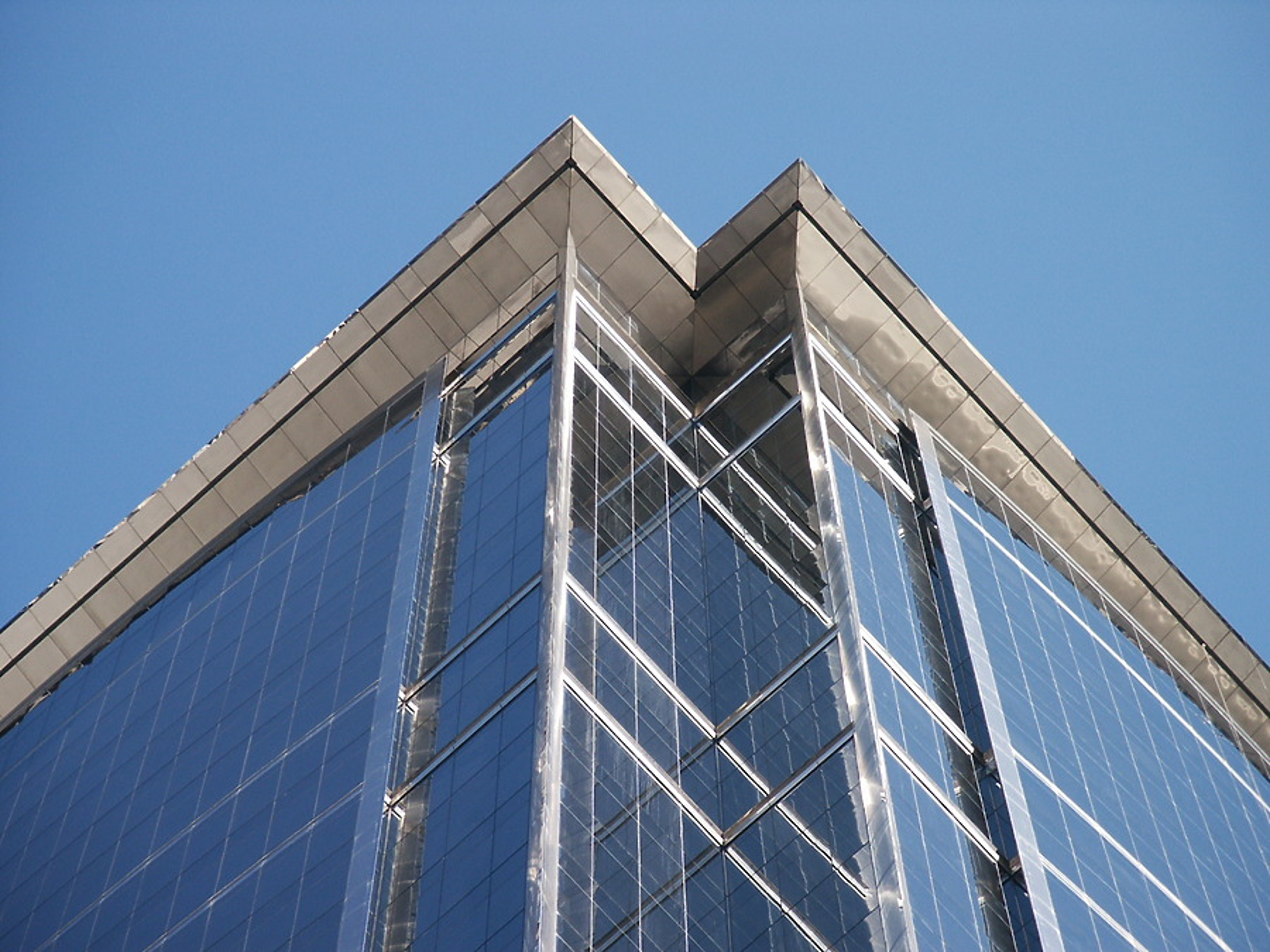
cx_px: 635
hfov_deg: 14.2
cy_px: 476
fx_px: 5100
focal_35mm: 139
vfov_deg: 10.7
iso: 64
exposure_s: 1/500
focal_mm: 28.23
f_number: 3.6
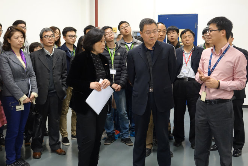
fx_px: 310
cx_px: 124
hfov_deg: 43.6
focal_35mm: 45
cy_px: 83
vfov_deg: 29.9
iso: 800
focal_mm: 16.43
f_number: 2.8
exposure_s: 1/25
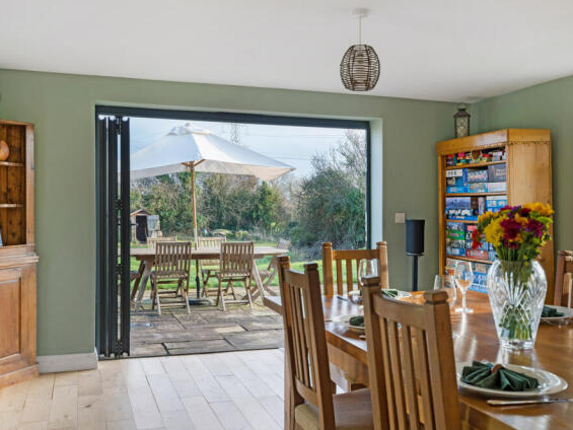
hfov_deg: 47.8
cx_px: 307
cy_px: 211
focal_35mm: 39
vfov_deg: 36.8
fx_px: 646
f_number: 8
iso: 640
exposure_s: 1/30
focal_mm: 35
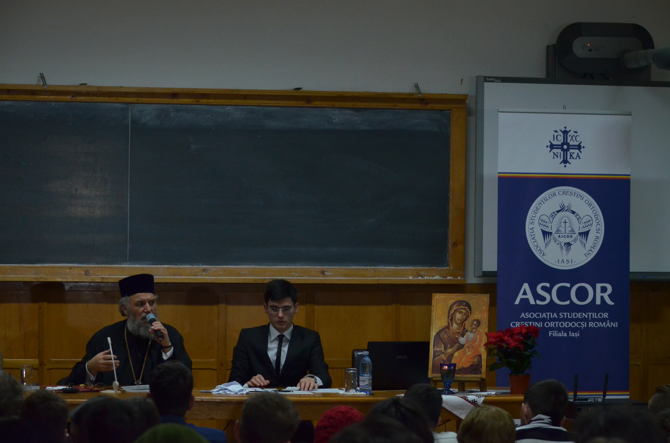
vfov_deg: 11.4
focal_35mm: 120
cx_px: 335
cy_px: 222
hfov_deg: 17.1
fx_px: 2229
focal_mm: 80
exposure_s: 1/100
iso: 1600
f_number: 4.5
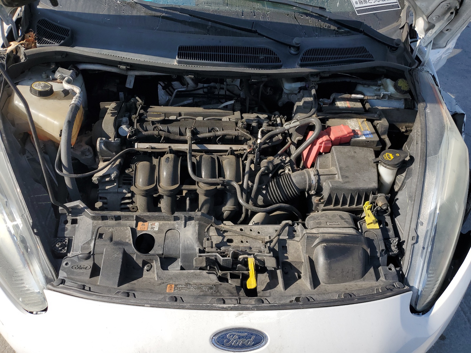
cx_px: 236
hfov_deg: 67.3
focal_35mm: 26
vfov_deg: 53.1
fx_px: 354
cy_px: 176
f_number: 1.5
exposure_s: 1/2500
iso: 50
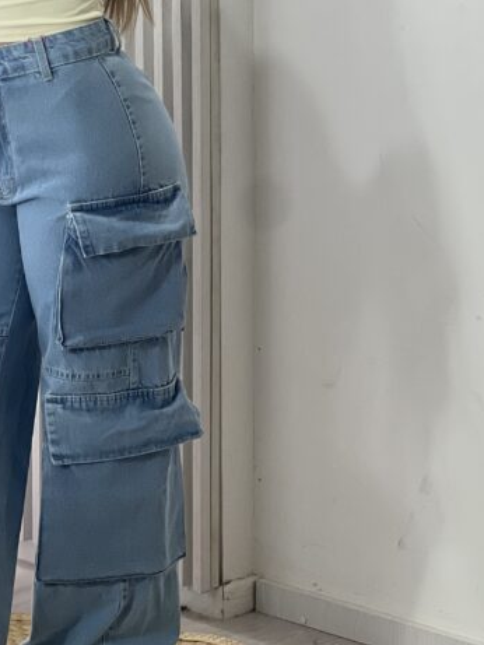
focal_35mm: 156
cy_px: 202
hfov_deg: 9.5
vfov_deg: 12.6
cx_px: 50
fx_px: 2907
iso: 100
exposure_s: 1/120
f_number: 2.8
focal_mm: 9
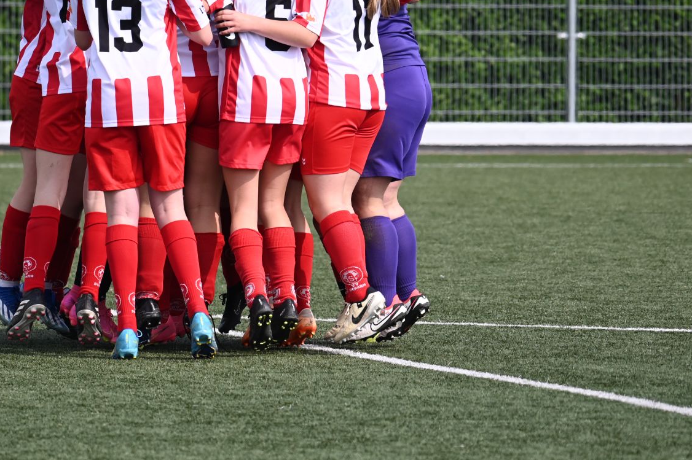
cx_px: 273
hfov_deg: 4.8
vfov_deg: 3.2
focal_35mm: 433
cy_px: 124
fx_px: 8317
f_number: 5.3
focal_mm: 238
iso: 320
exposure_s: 1/1600
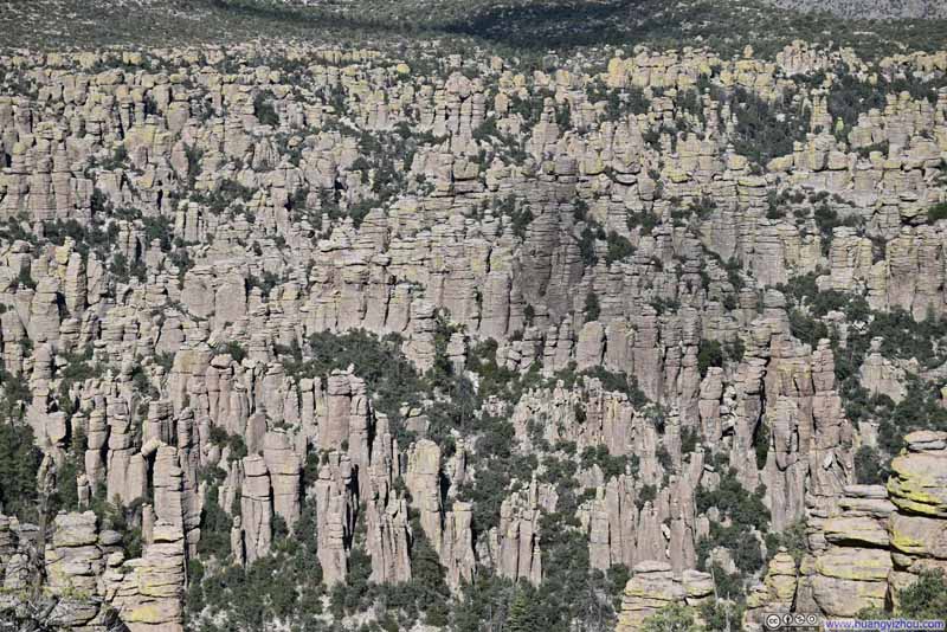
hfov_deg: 20.2
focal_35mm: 101
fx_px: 2658
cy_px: 316
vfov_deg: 13.6
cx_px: 474
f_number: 5
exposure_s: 1/2000
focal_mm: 101
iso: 100
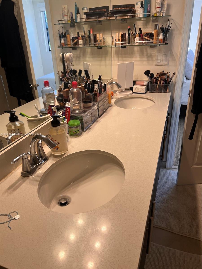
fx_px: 202
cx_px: 101
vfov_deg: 67.3
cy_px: 134
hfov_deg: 53.1
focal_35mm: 26
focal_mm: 5.7
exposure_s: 1/120
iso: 100
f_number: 1.5
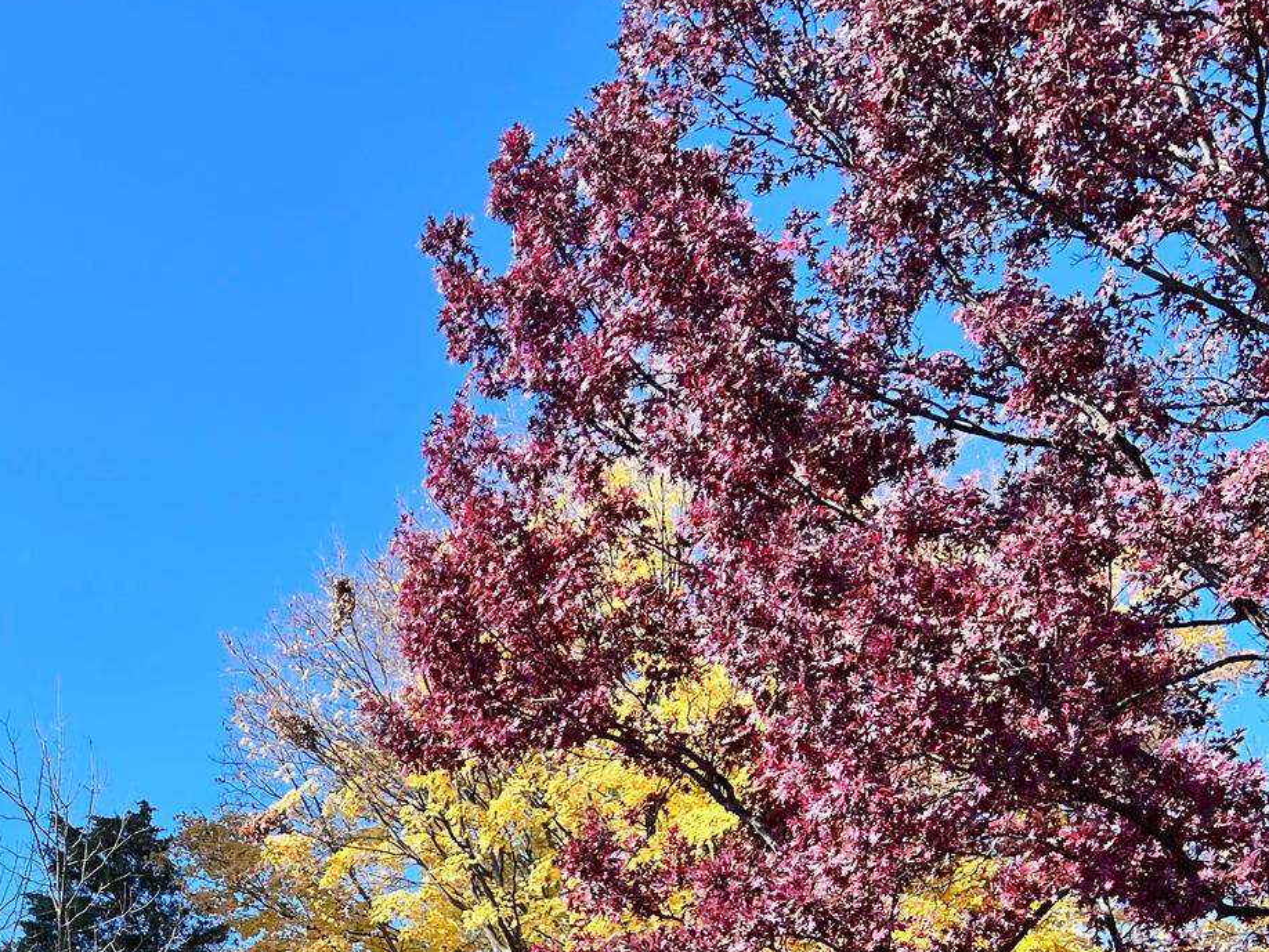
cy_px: 1045
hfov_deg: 32.4
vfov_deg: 23.7
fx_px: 2127
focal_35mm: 58
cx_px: 261
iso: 50
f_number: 1.5
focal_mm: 5.7
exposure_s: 1/1838
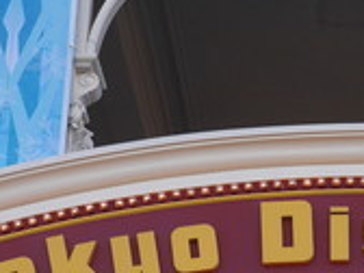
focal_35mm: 137
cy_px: 516
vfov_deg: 10.1
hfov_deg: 14.2
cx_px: 344
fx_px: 1441
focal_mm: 18
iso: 160
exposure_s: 1/200
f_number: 5.6
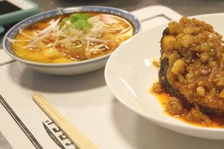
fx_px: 554
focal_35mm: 89
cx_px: 166
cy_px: 69
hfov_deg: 22.7
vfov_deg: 15.4
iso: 800
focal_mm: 40
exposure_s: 1/80
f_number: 5
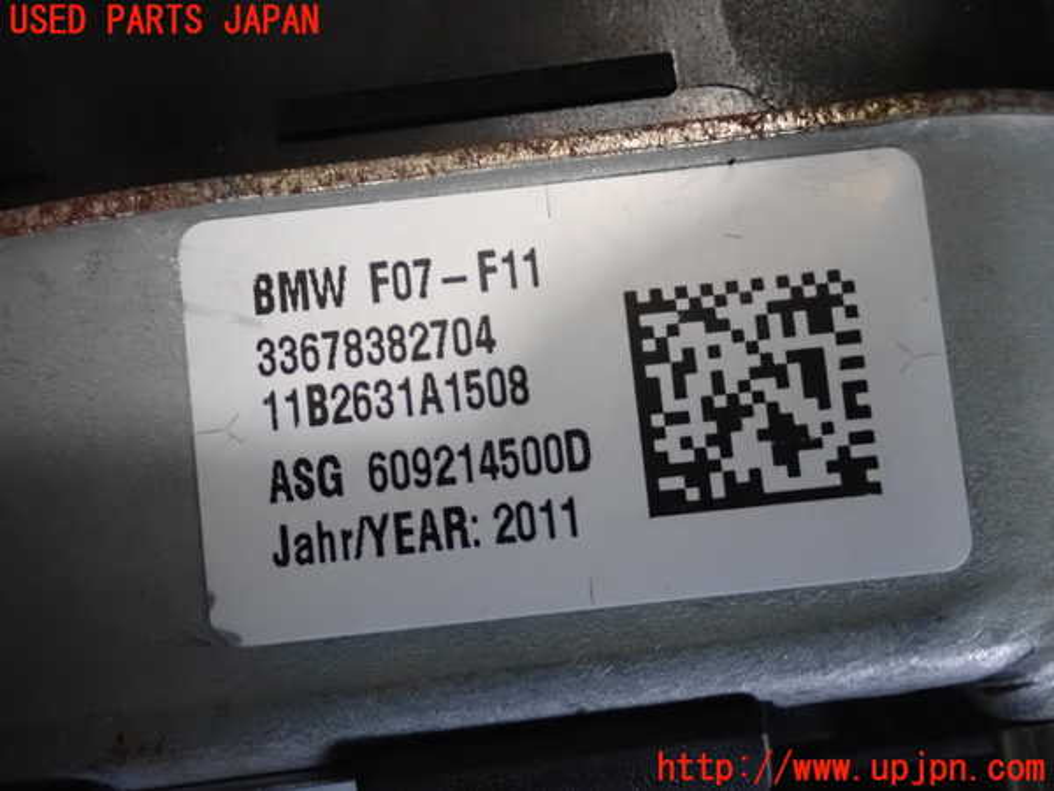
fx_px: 1888
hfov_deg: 31.2
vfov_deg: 23.7
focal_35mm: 62
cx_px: 527
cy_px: 396
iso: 1600
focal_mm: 11.09
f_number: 3.6
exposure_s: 1/100
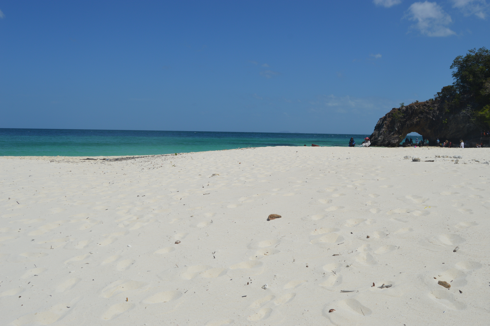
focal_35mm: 33
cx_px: 245
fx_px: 449
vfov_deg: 39.9
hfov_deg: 57.3
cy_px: 163
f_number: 10
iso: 100
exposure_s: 1/400
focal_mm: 22
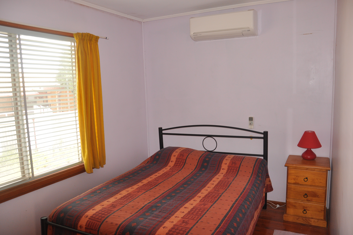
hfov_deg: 67.4
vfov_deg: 47.8
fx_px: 264
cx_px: 176
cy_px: 118
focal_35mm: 27
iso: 500
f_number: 3.5
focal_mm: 18
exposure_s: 1/125
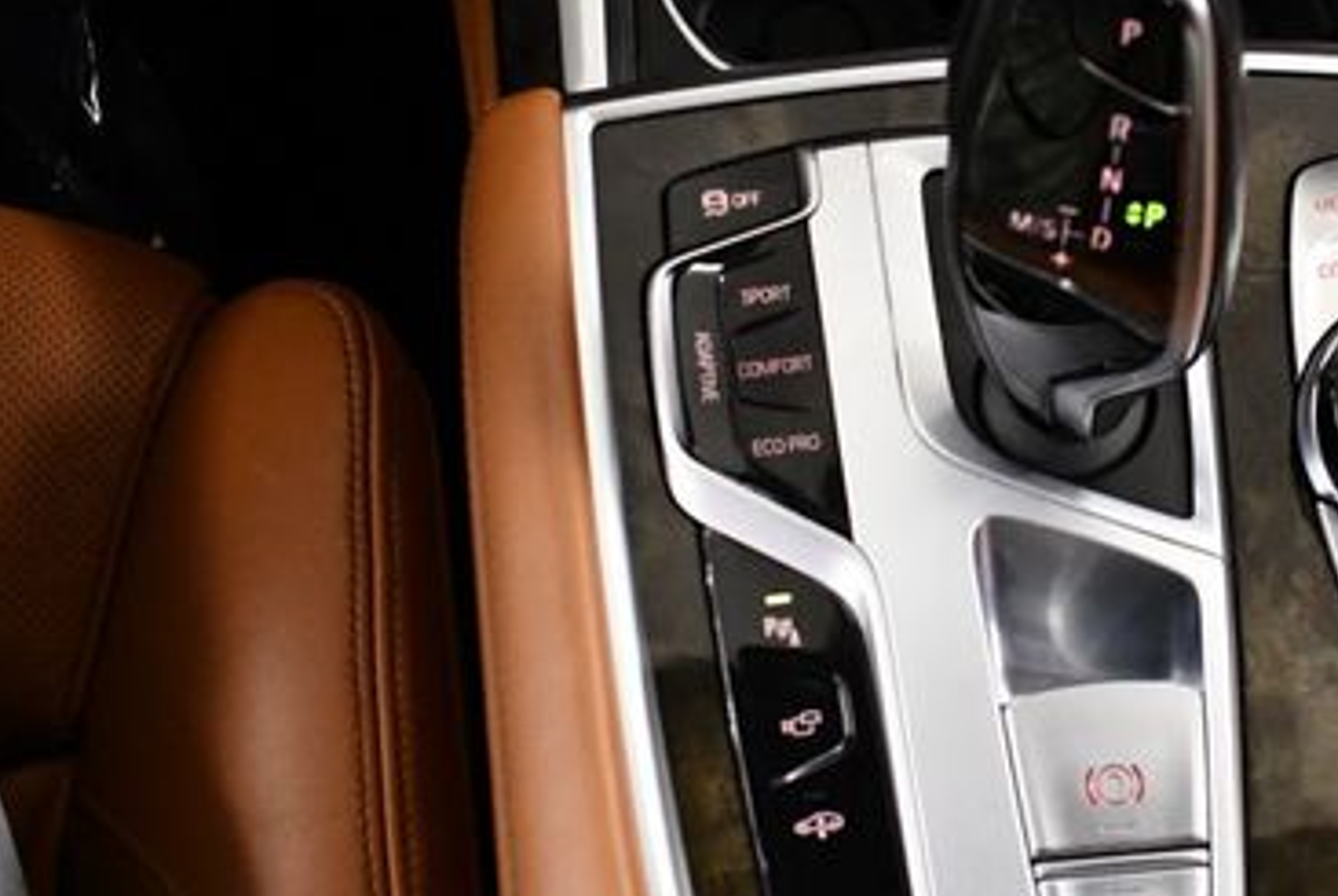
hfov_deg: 30.8
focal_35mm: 63
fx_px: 2344
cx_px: 1133
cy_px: 508
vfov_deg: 21.6
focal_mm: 18
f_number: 3.5
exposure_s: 1/125
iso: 2500
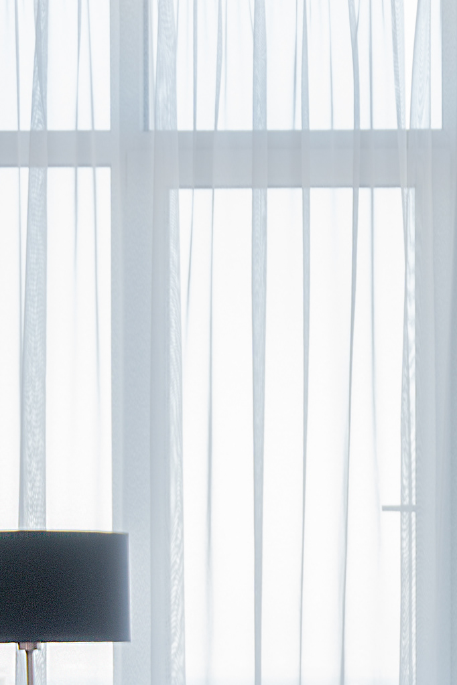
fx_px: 2654
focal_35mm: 139
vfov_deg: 14.4
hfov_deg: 9.7
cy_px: 747
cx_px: 504
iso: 100
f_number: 5
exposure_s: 1/30
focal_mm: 33
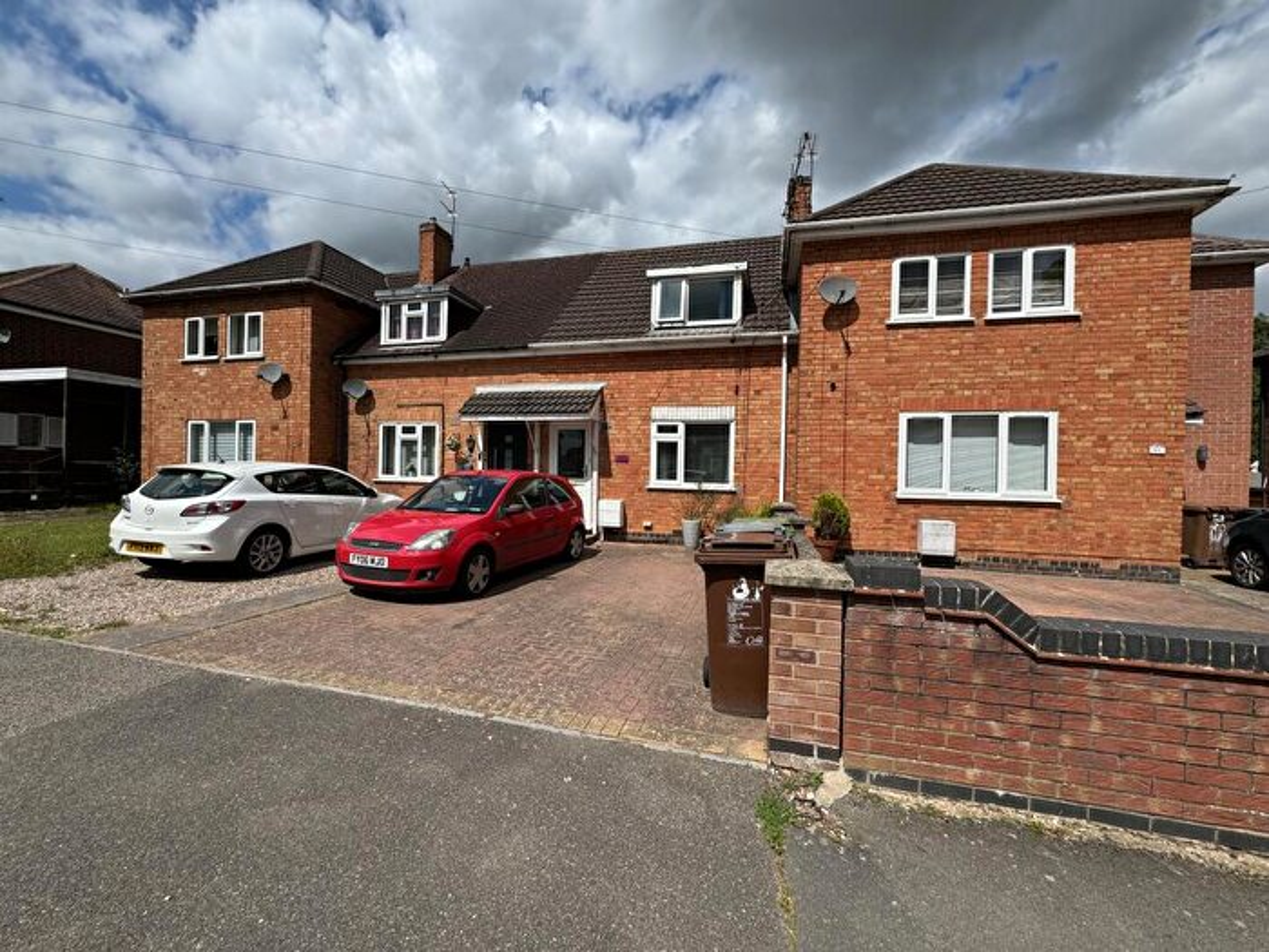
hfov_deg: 102.1
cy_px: 476
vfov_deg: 85.7
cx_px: 634
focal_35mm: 14
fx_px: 513
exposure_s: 1/2494
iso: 50
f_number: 2.2
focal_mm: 2.22
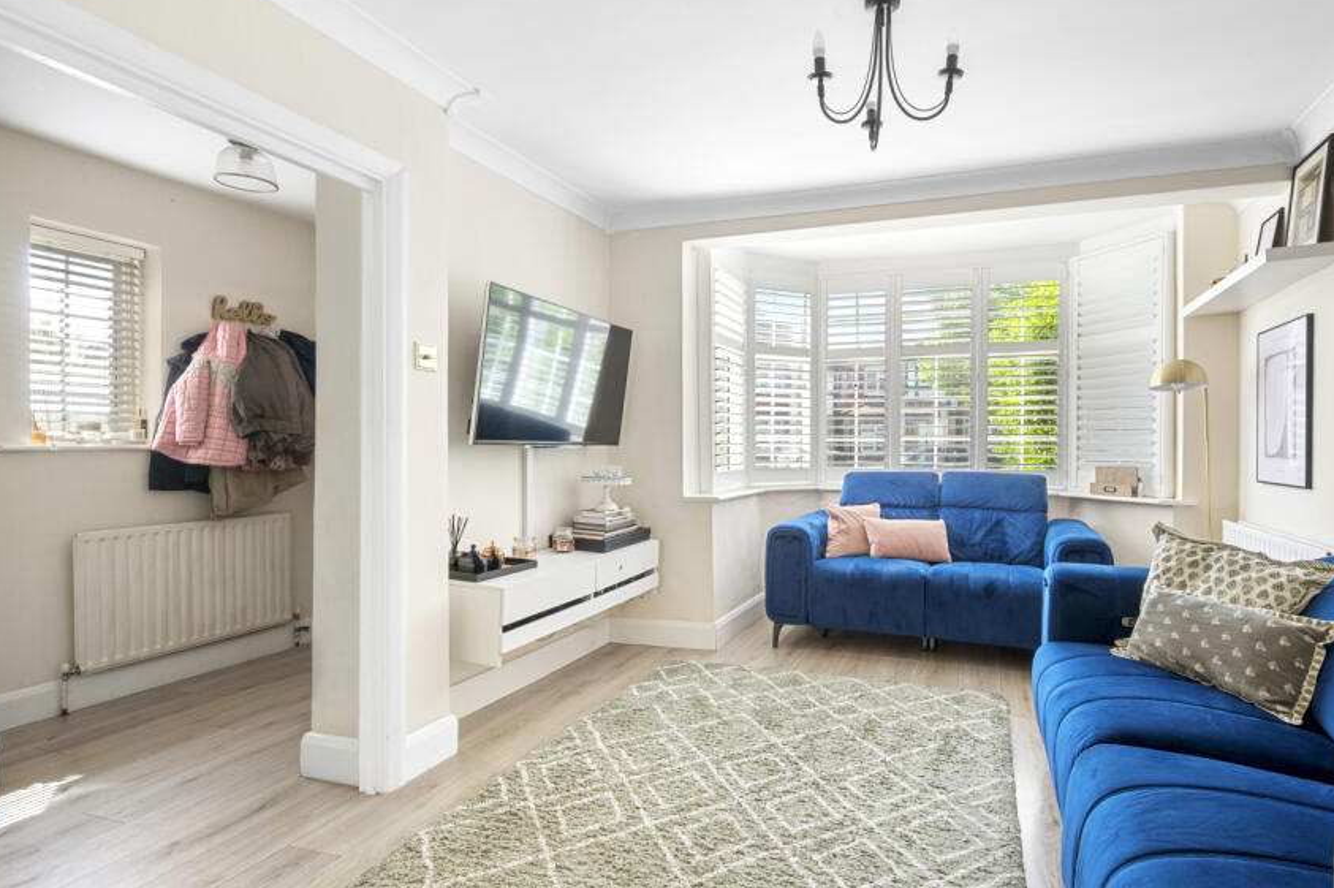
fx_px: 630
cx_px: 766
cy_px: 439
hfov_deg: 92.6
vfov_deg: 70.4
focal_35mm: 17
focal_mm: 14
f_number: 16
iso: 200
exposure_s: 1/2.5
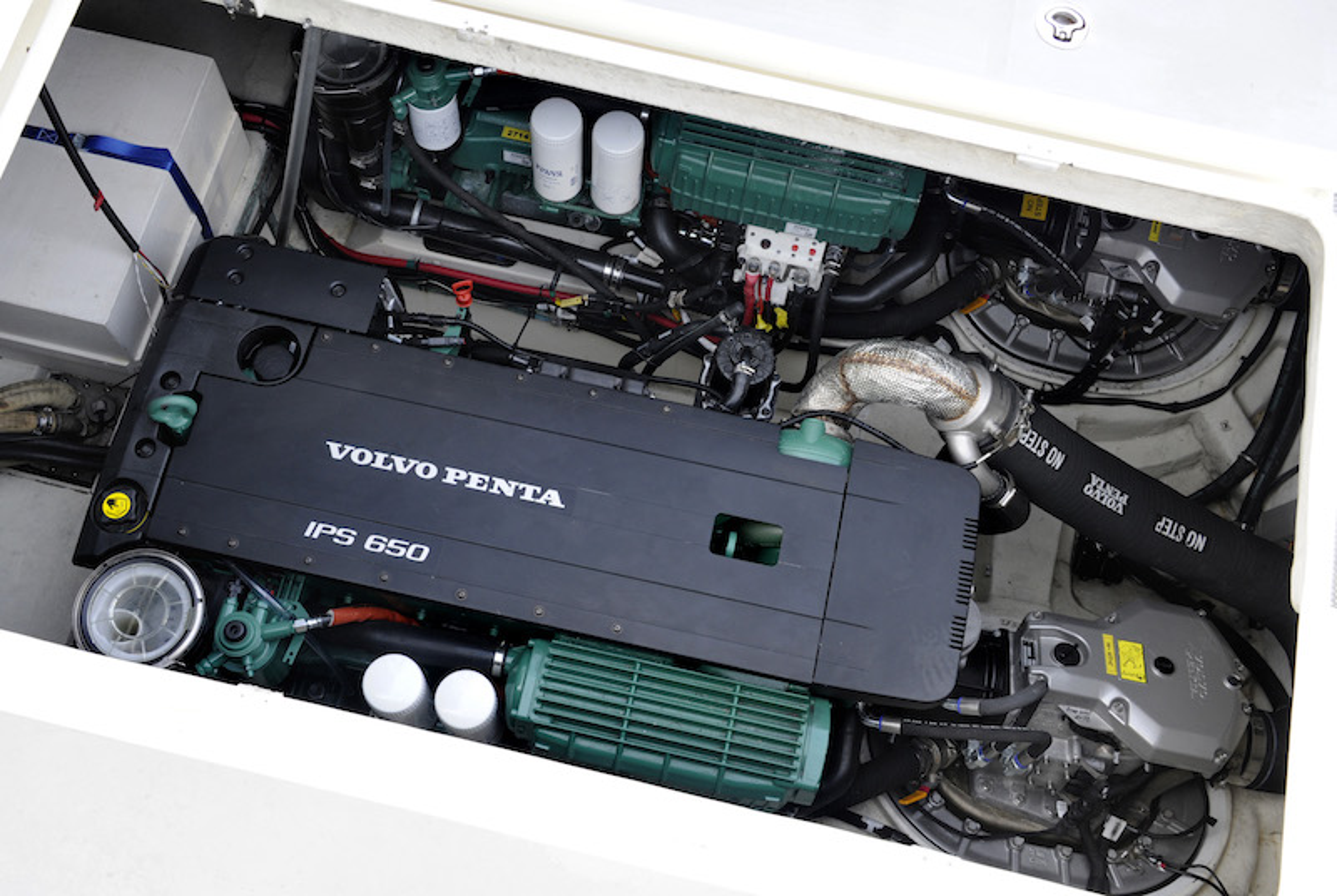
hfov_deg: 54.4
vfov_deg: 38.0
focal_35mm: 35
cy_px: 448
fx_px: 1302
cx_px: 668
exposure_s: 1/100
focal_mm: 35
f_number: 8
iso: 800
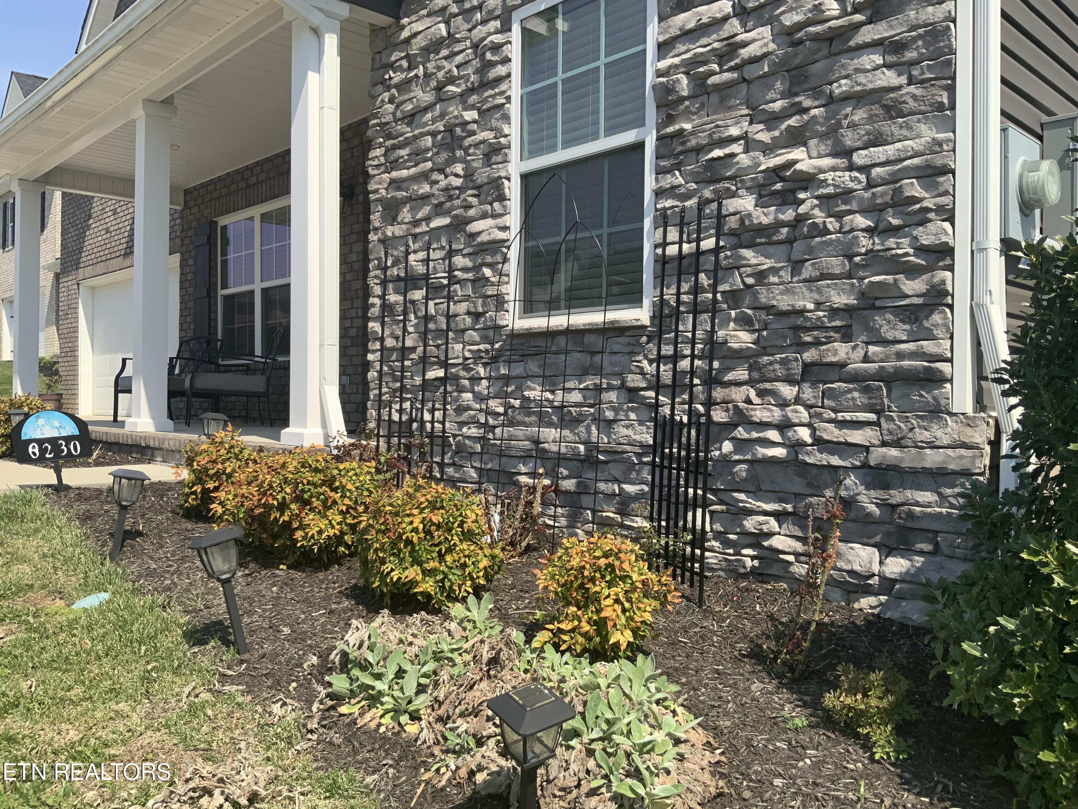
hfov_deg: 61.7
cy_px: 404
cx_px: 539
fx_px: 903
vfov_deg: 48.2
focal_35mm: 29
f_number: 1.8
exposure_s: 1/1412
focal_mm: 3
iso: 16
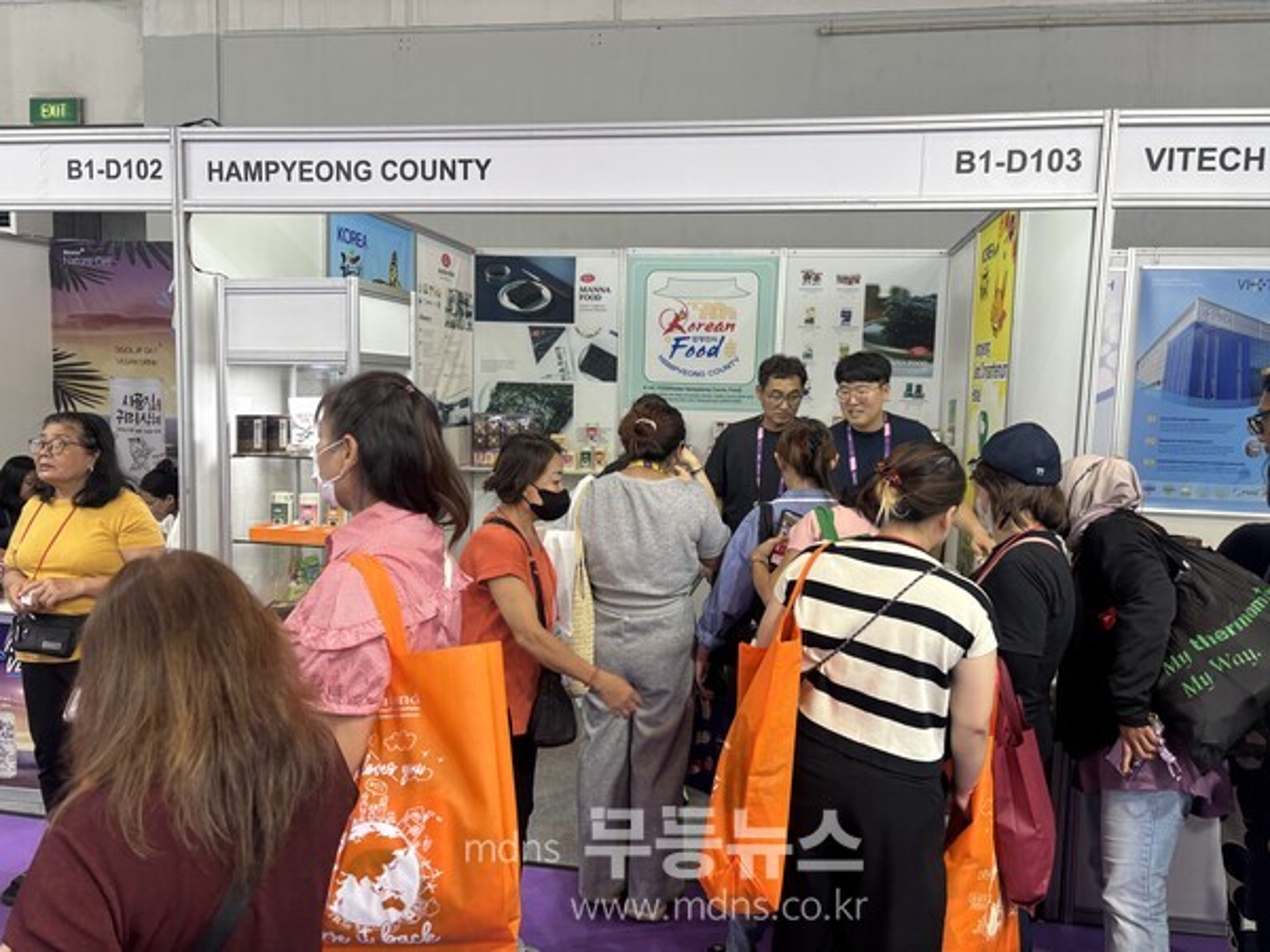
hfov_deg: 67.3
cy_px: 476
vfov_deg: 53.1
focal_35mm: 26
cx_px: 635
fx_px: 954
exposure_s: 1/100
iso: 125
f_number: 1.6
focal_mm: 5.96
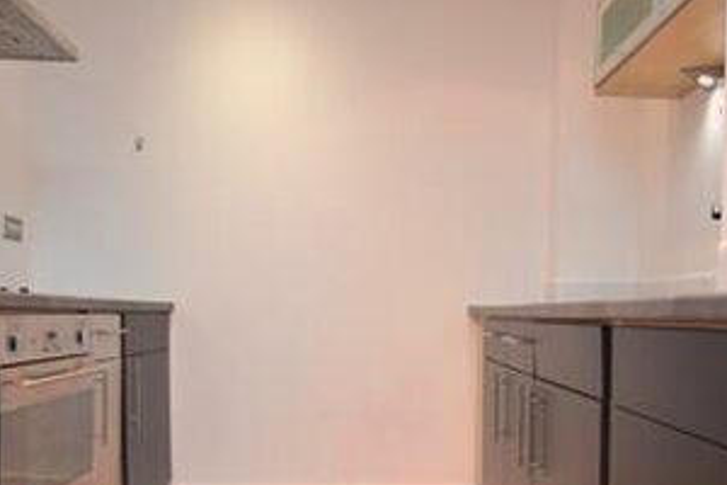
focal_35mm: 35
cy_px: 350
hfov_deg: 54.3
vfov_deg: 37.1
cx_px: 400
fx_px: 707
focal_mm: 10
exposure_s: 1/100
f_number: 5
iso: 800
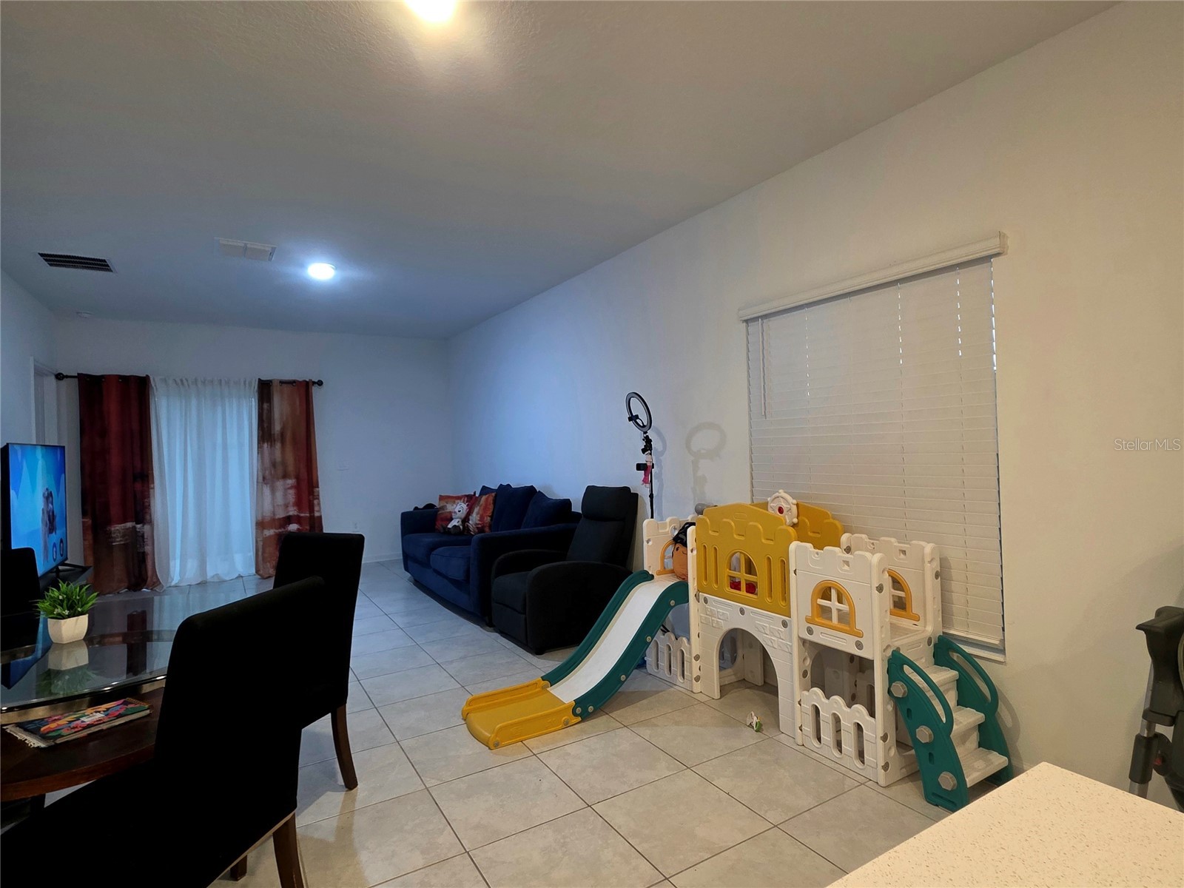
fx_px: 445
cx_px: 592
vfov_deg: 89.9
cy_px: 444
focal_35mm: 13
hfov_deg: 106.2
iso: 250
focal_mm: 2.2
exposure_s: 1/60.2
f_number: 1.9
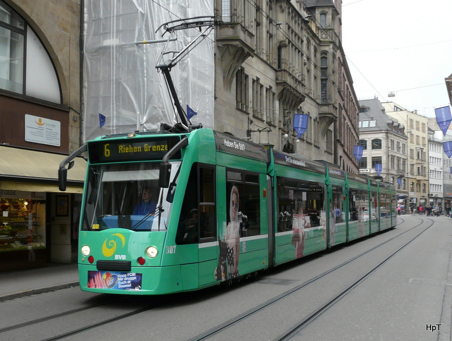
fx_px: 366
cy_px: 170
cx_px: 226
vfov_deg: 49.9
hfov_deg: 63.3
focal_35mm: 28
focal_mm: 4.6
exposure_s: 1/125
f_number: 4
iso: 100
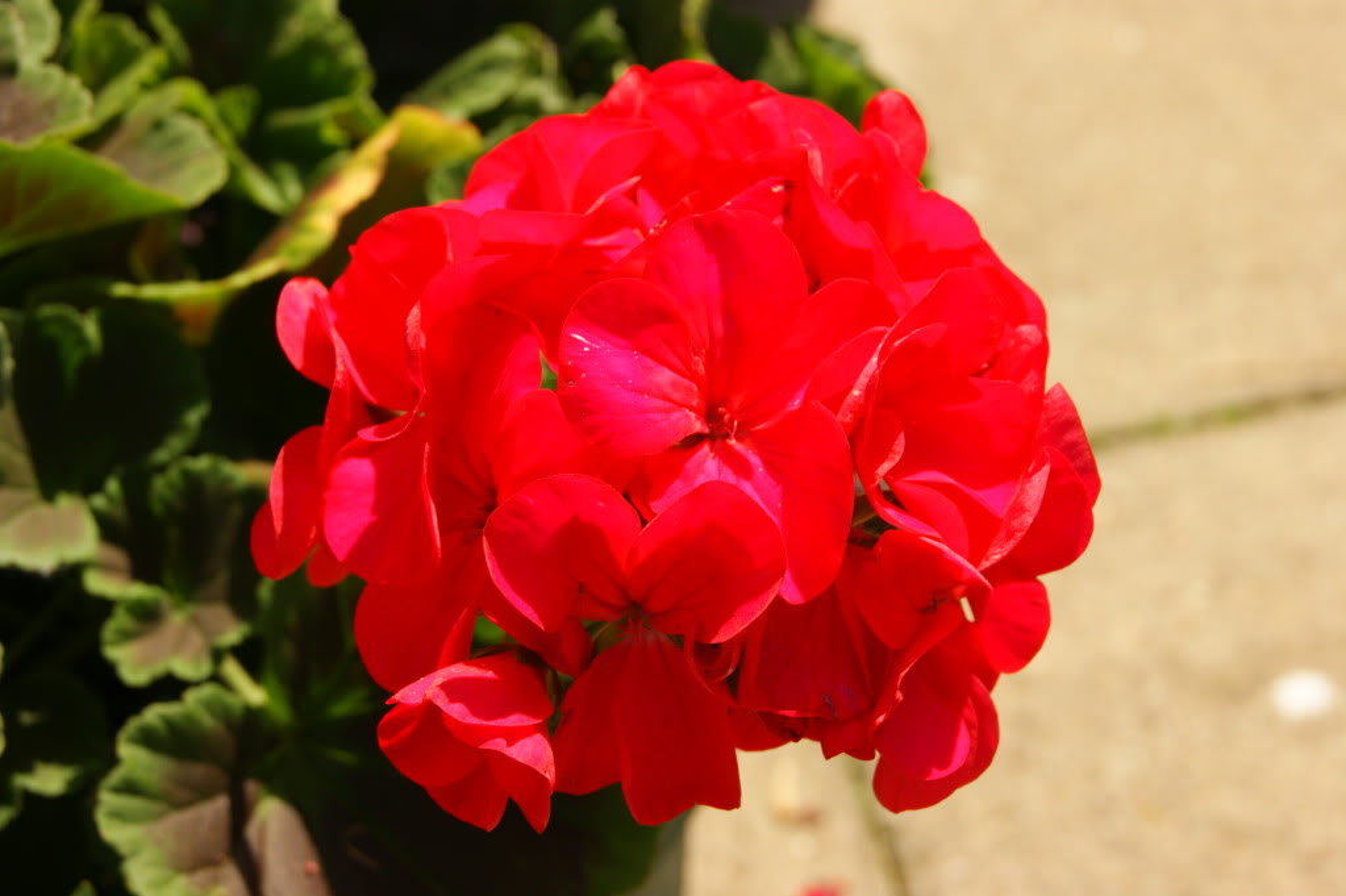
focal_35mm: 82
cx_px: 673
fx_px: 3083
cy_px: 448
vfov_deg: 16.5
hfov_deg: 24.6
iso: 100
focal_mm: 55
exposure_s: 1/125
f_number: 11
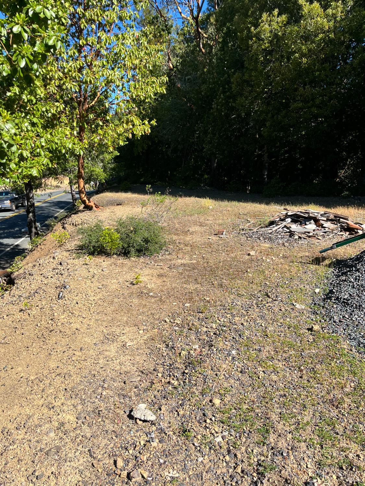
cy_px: 243
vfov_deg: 67.3
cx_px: 182
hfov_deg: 53.1
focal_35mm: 26
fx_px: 366
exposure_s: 1/2024
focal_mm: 5.1
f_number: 1.6
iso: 50
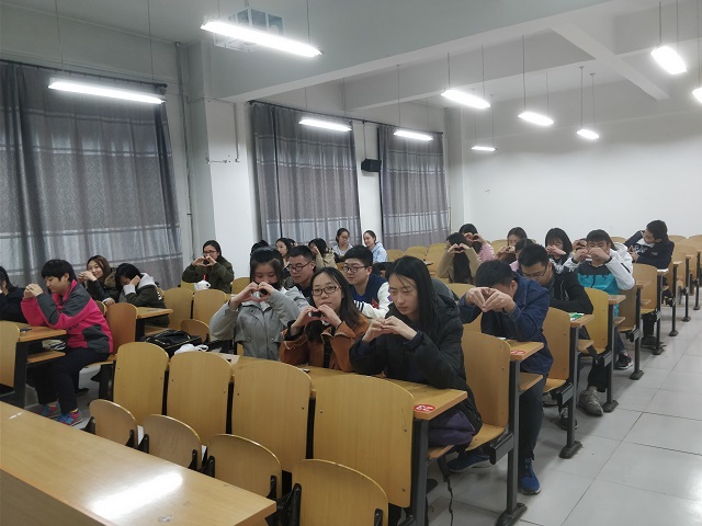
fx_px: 487
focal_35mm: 24
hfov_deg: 71.6
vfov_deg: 56.8
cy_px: 263
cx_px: 351
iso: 500
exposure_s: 1/50
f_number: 1.7
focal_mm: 4.1
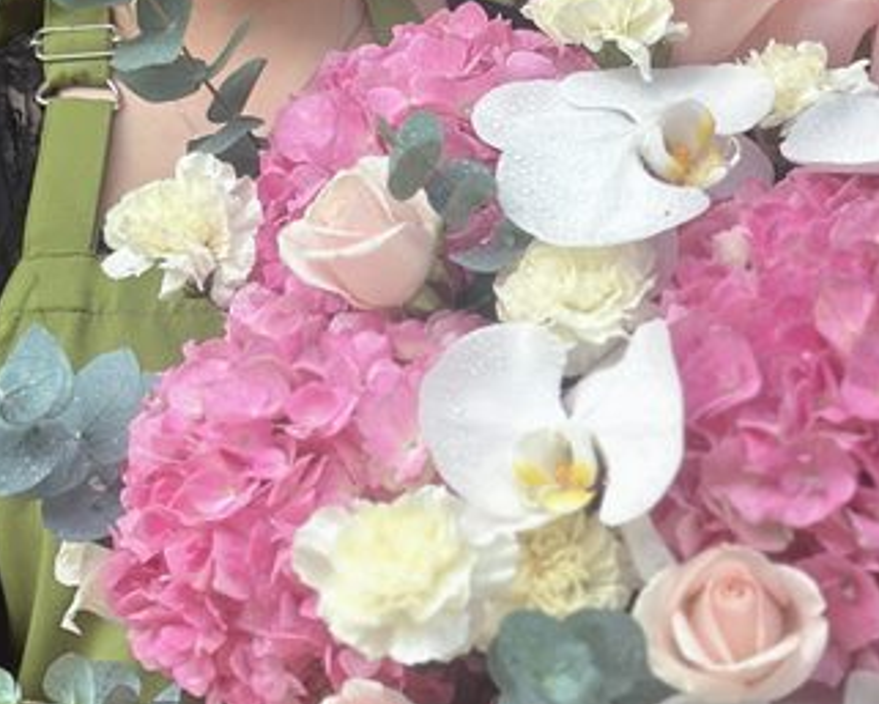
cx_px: 726
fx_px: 3539
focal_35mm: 136
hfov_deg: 14.1
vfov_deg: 11.3
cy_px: 492
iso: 80
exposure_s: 1/1916
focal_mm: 6.86
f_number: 1.78
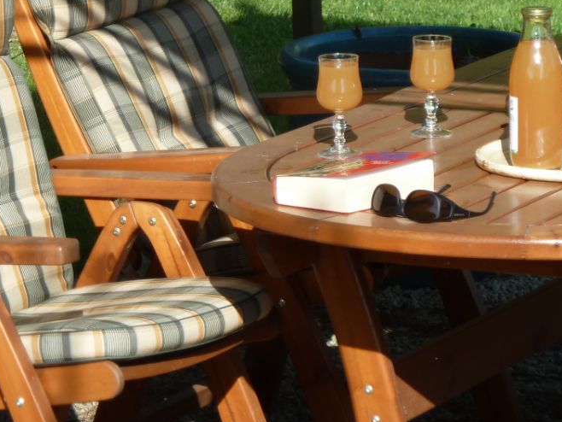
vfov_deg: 5.5
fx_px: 4353
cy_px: 50
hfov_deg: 7.4
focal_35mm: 268
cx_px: 190
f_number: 4.5
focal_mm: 24.1
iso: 80
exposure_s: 1/250
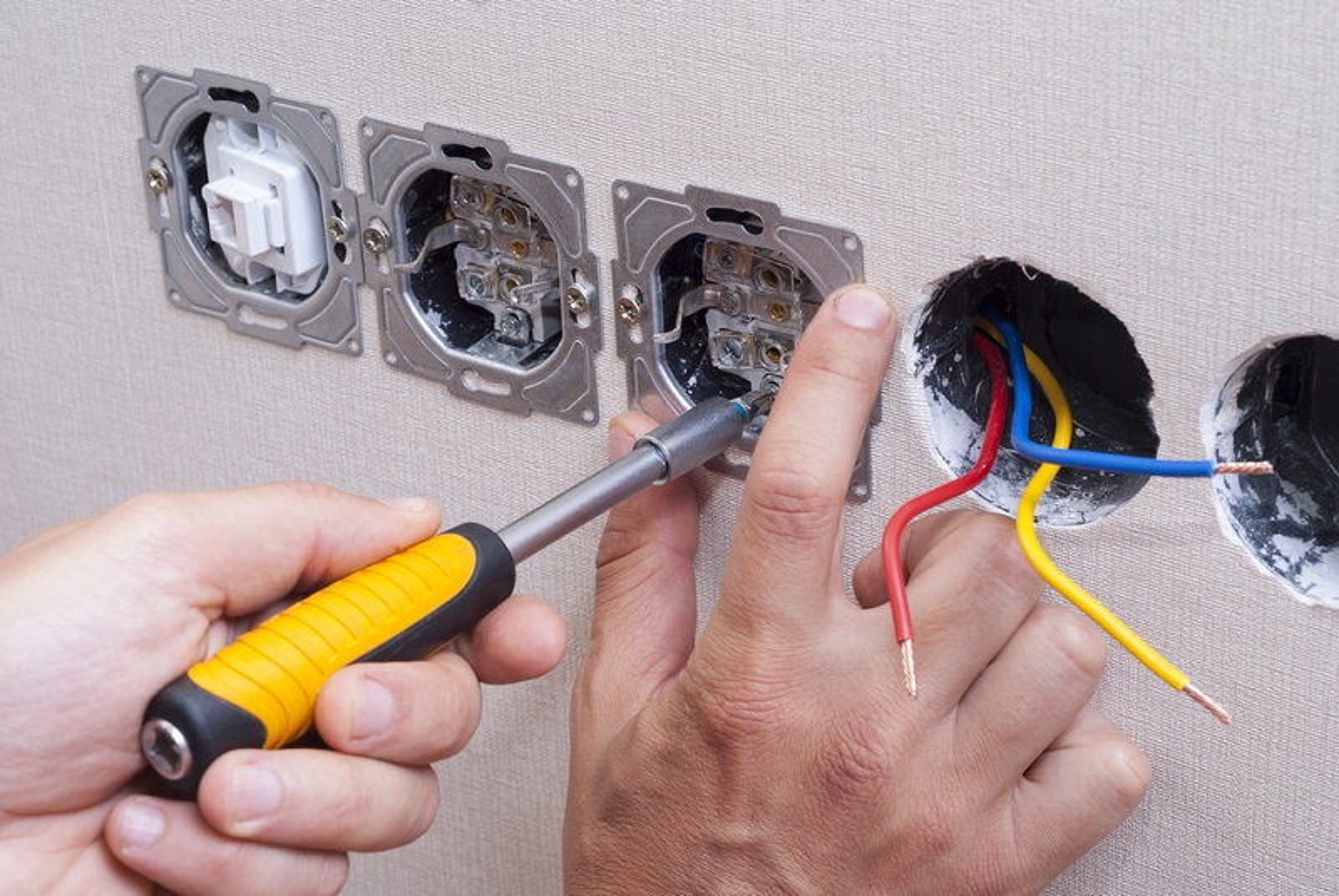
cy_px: 448
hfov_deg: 27.0
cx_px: 670
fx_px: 2792
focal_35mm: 75
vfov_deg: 18.2
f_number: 10
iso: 100
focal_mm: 50
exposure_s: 1/60
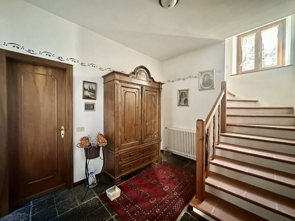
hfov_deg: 102.1
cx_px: 148
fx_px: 119
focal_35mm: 14
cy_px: 110
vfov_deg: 85.6
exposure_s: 1/41
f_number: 2.2
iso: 1600
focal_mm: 2.22
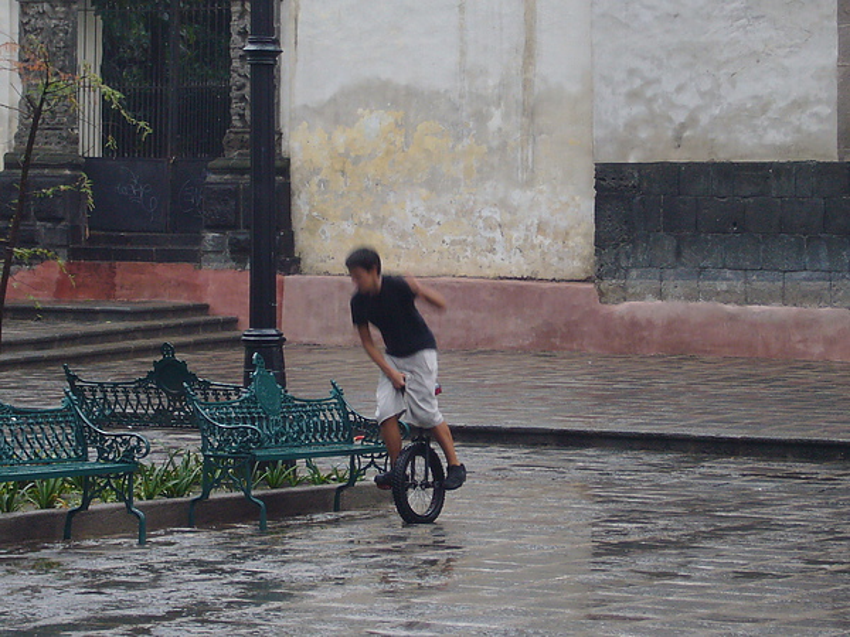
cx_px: 425
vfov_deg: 10.4
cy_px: 318
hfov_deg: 13.9
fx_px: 3487
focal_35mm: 142
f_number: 5.6
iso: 80
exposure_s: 1/50
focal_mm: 16.8
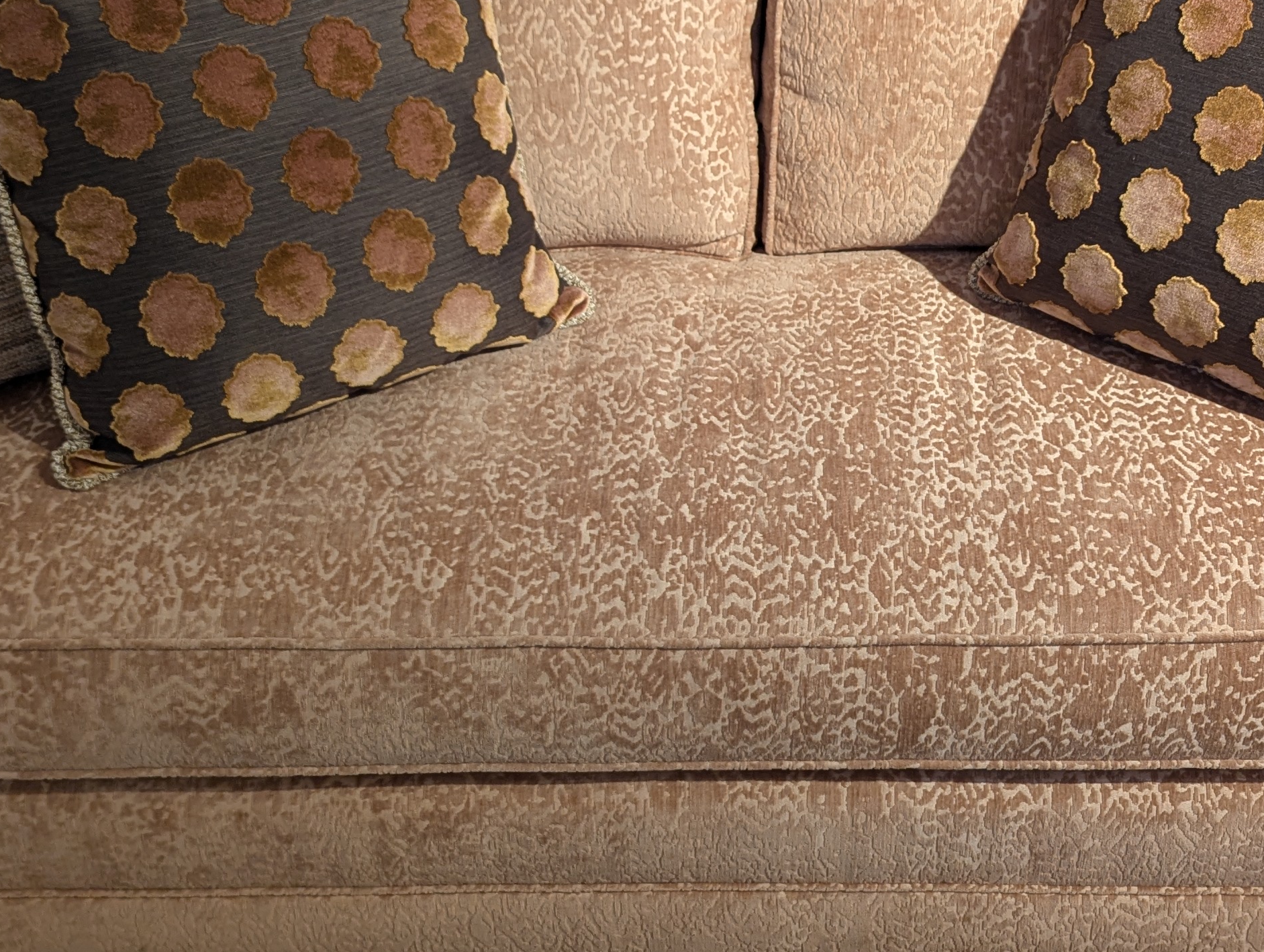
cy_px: 333
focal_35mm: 52
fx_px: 1902
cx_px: 744
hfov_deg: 36.7
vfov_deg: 28.0
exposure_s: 1/30
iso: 95
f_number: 1.85
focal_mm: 6.81
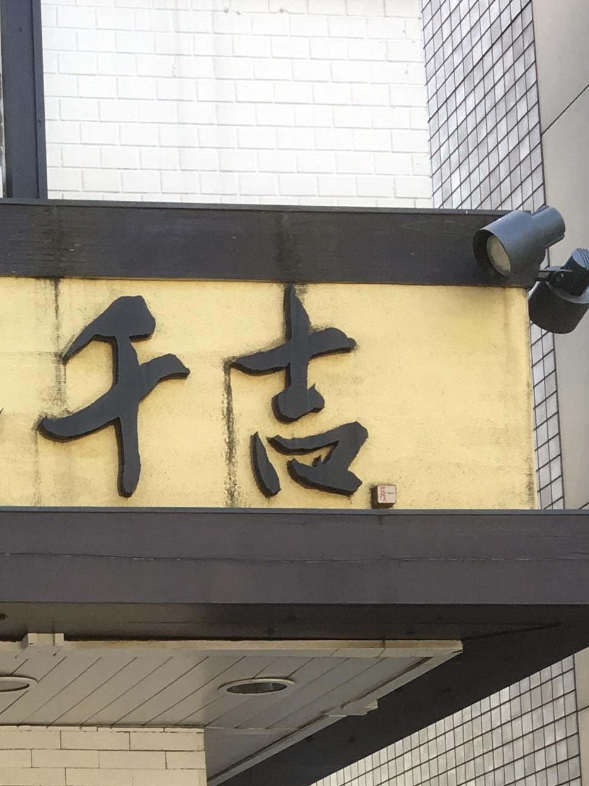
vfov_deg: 20.3
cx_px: -313
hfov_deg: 15.1
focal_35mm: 90
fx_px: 2042
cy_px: 965
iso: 25
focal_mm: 4.2
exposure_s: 1/120
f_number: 2.2
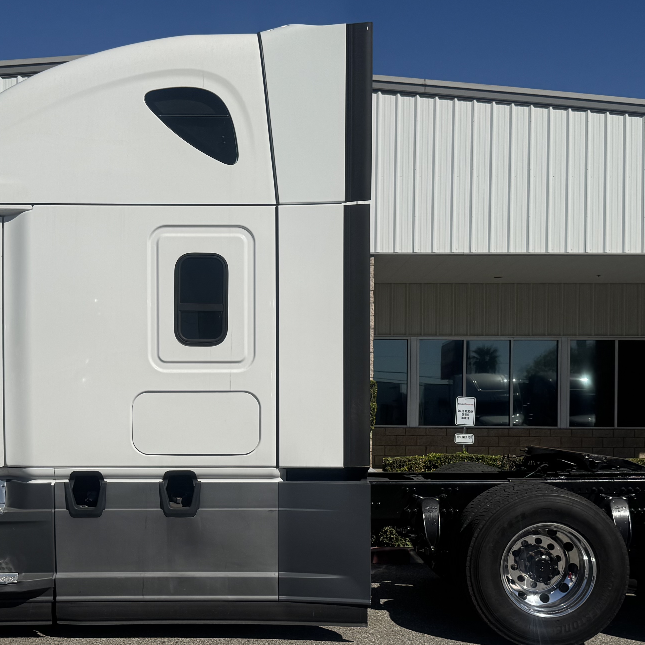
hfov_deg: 35.9
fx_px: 991
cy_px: 413
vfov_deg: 35.8
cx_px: 245
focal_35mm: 47
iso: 80
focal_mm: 6.76
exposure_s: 1/12346
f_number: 1.78
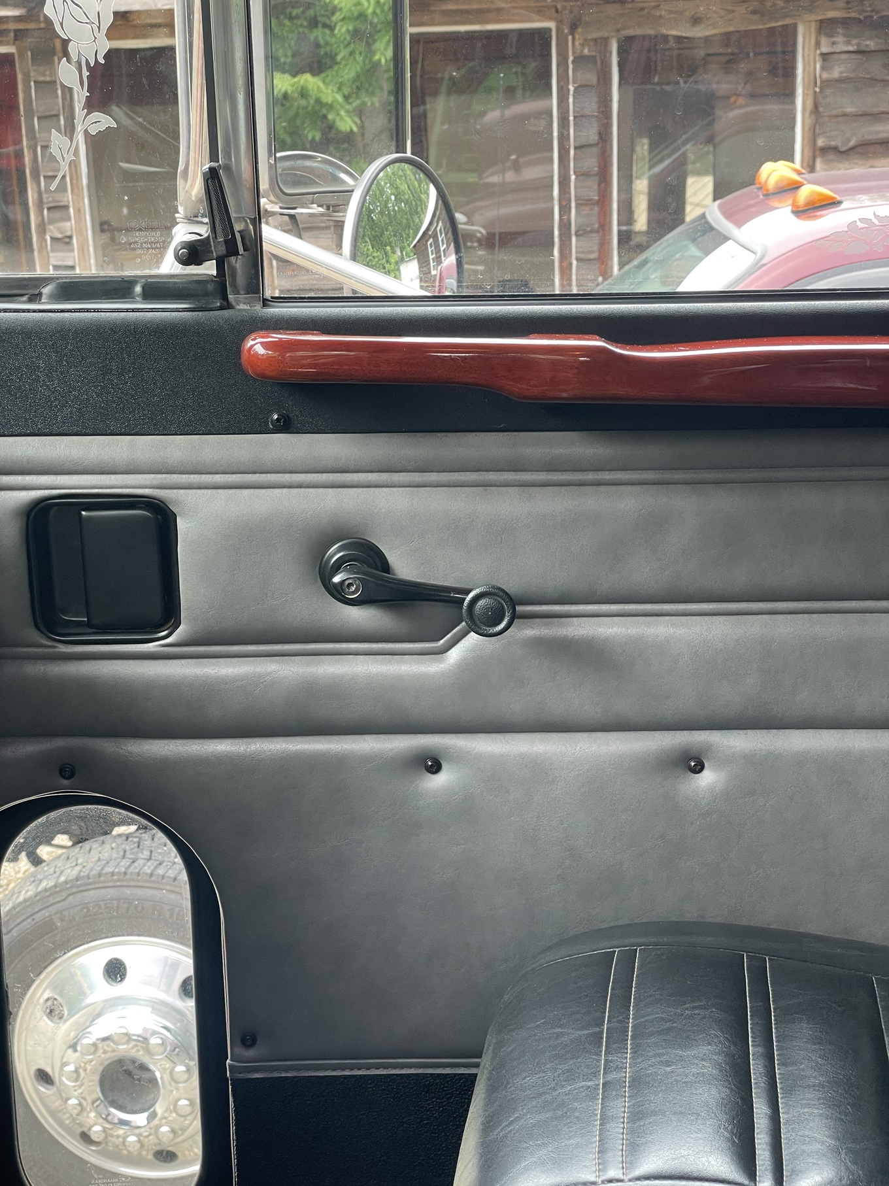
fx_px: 1781
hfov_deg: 28.0
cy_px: 593
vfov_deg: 36.8
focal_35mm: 52
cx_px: 444
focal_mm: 6
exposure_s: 1/99
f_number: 2
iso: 64
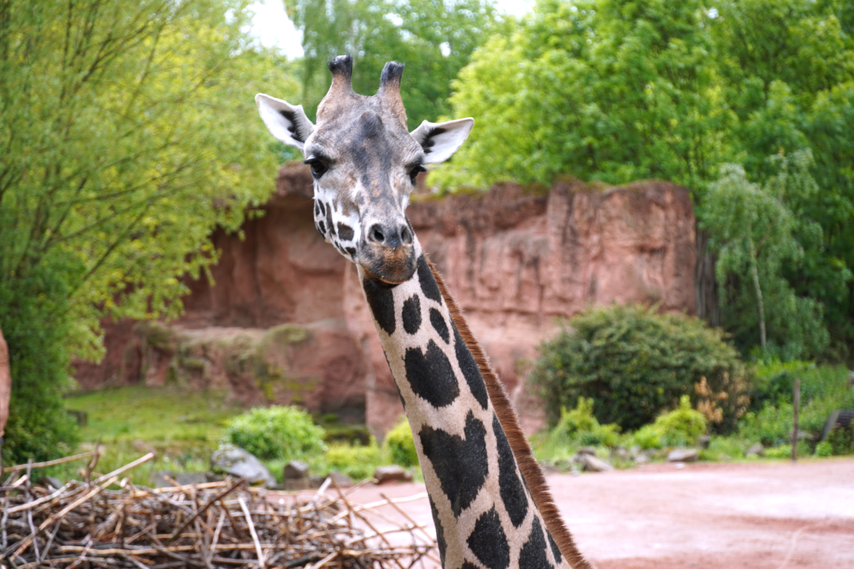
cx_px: 427
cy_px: 284
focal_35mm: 144
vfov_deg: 9.5
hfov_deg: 14.3
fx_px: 3416
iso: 125
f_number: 5.6
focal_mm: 96
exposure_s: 1/160
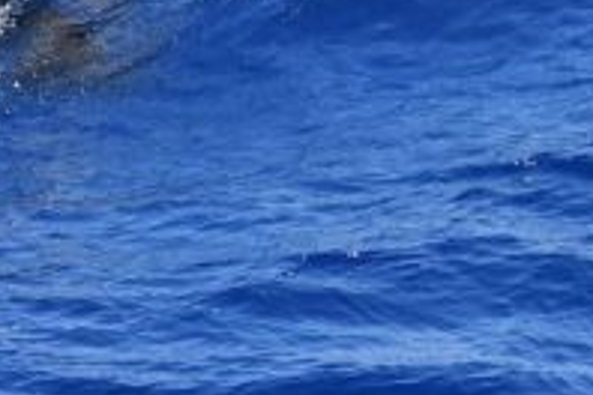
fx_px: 11661
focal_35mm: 708
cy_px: 298
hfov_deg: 2.9
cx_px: -323
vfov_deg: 1.9
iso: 1400
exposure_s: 1/8000
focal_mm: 175
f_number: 5.3
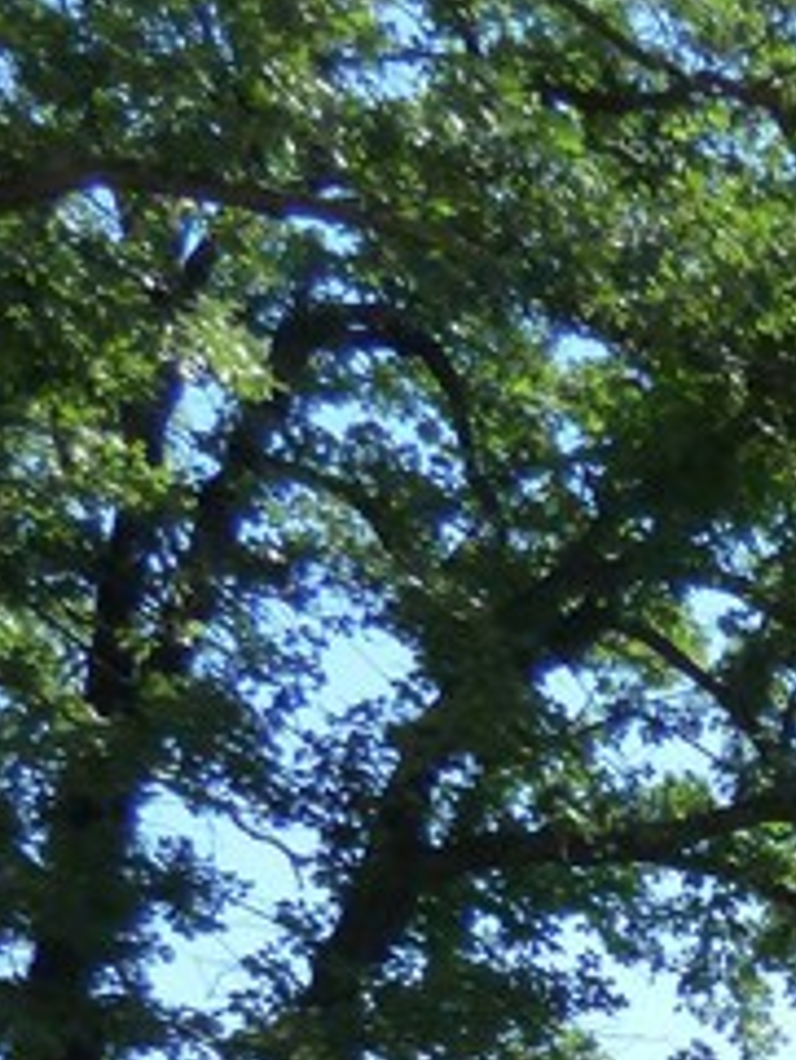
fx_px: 2604
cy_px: 1597
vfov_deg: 19.9
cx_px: 1720
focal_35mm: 85
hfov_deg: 13.9
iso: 160
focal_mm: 3.58
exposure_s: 1/800
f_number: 2.8
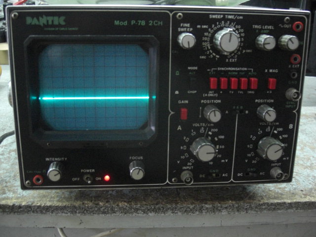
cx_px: 158
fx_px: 347
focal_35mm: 38
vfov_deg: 37.7
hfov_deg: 49.0
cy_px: 118
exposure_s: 1/10
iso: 800
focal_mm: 7.9
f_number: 2.8
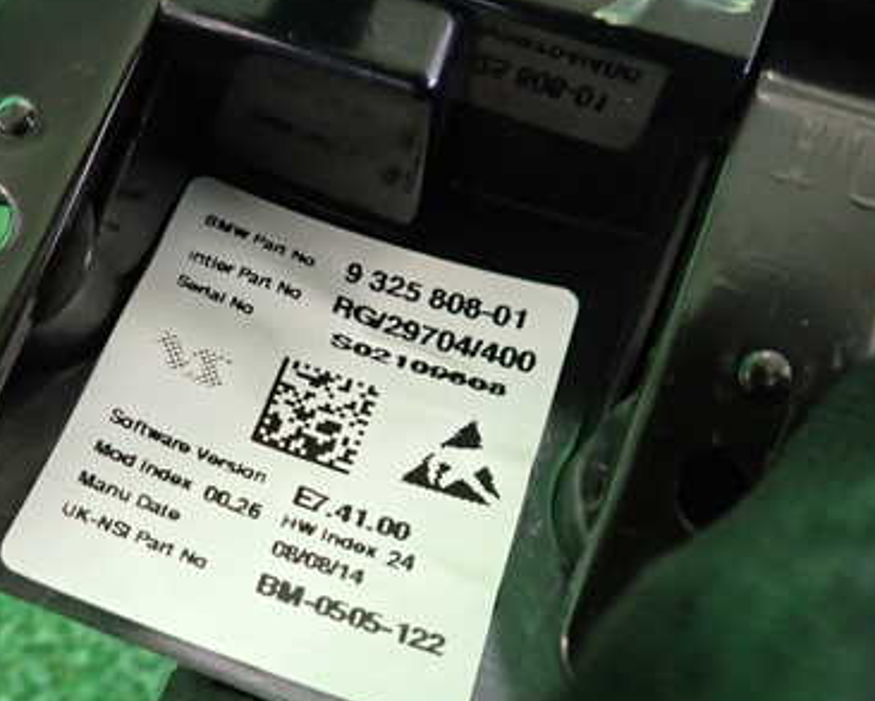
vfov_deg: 37.3
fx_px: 1036
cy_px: 388
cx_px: 282
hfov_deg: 45.0
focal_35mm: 40
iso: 640
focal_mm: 4.5
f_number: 2
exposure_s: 1/30
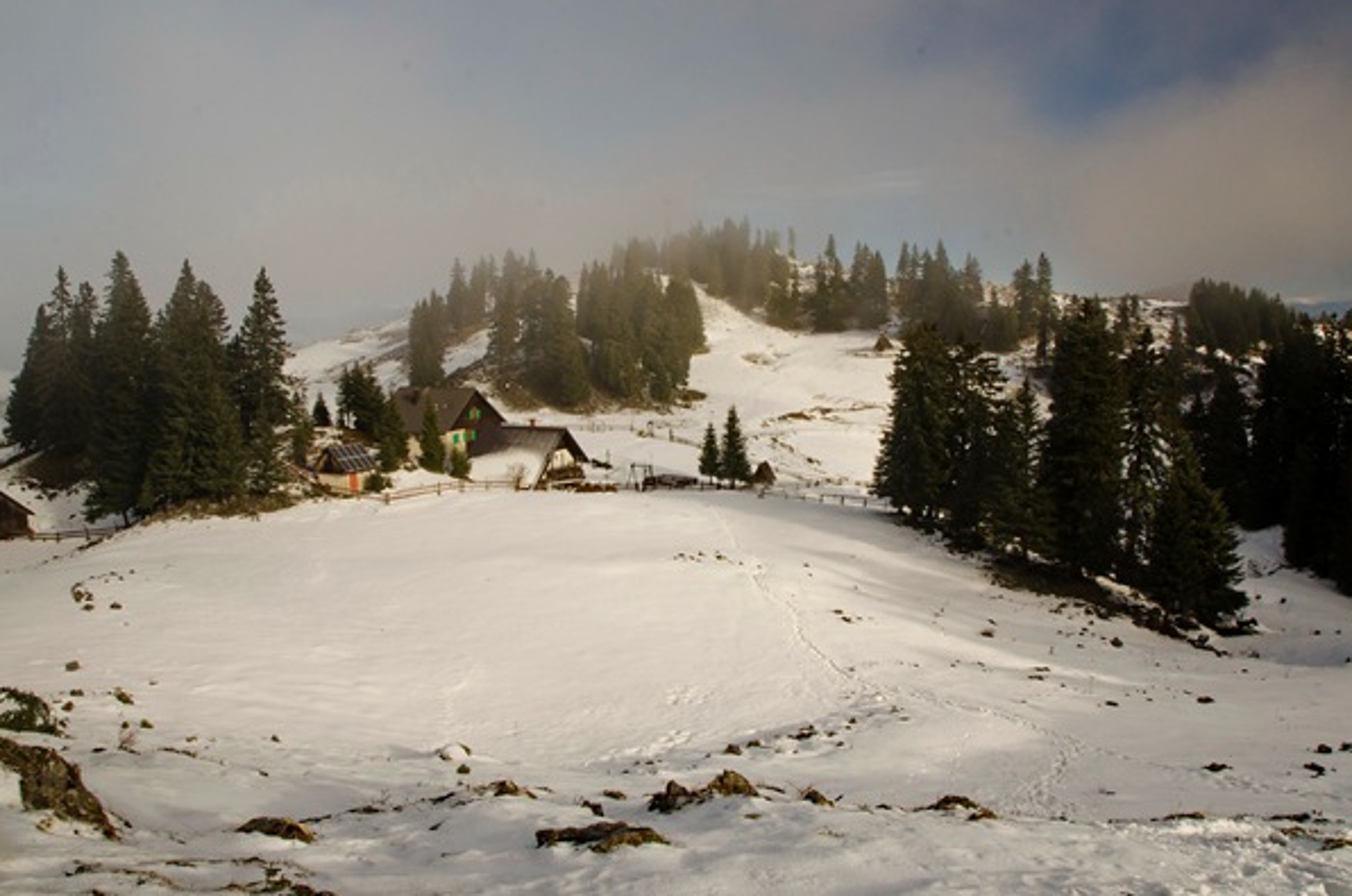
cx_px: 690
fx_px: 1087
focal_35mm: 29
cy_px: 420
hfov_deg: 63.7
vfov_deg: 44.8
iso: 400
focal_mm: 18
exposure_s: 1/125
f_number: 16
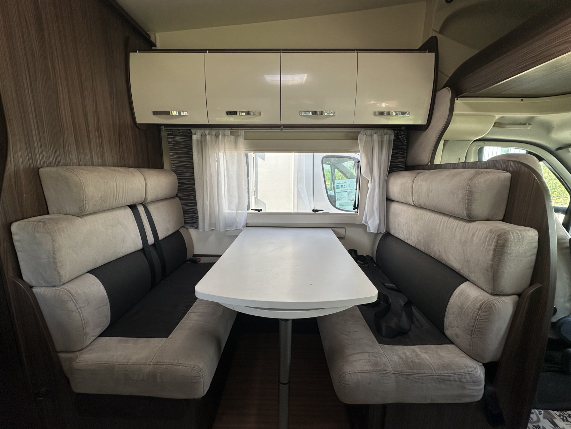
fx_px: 231
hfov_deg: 102.1
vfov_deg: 85.7
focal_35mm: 14
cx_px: 286
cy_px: 214
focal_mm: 2.22
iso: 50
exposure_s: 1/99
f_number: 2.2
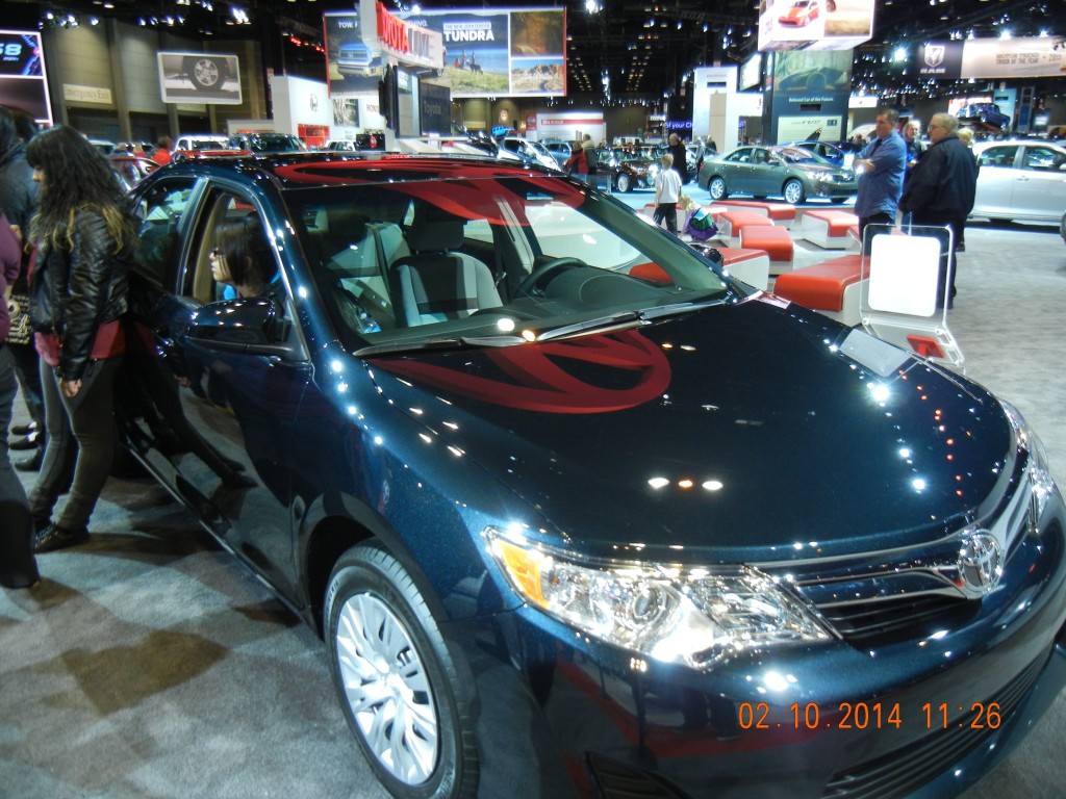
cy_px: 400
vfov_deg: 46.8
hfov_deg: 60.0
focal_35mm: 30
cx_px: 533
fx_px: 924
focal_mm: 5.4
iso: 267
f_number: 3.5
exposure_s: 1/46.8
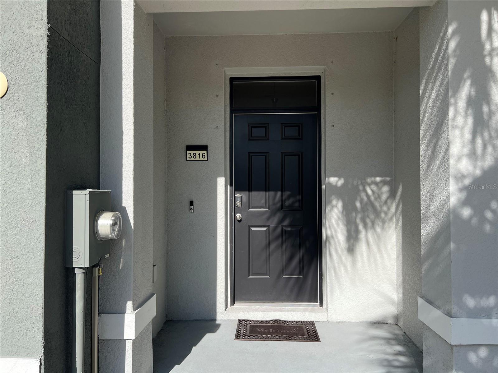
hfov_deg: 67.3
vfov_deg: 53.1
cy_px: 186
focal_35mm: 26
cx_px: 249
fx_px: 374
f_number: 1.5
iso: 50
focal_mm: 5.7
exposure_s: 1/2571
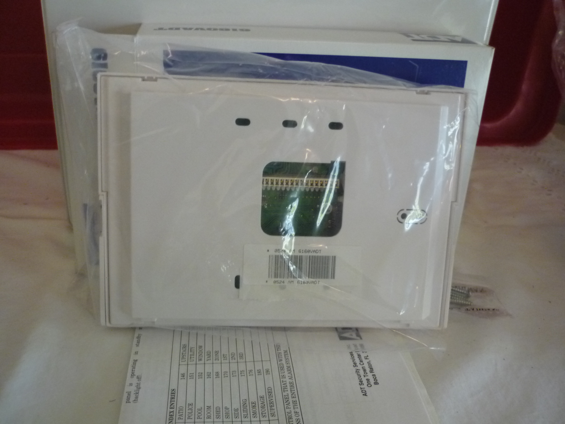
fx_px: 539
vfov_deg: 42.9
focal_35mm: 33
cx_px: 282
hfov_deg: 55.4
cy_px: 212
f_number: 2.8
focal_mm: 5.5
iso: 400
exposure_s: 1/20
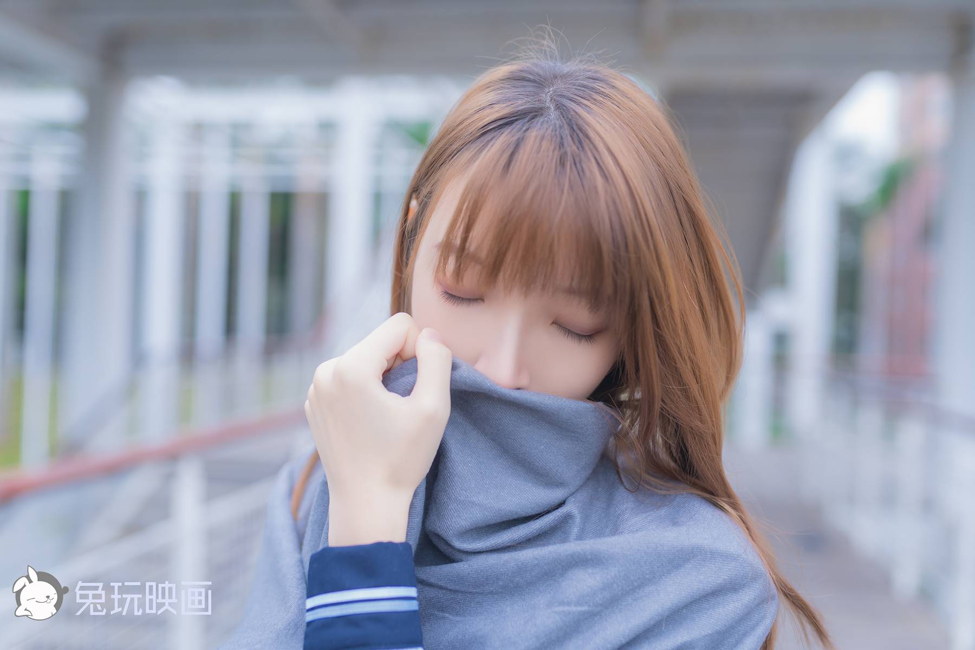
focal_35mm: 35
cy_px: 325
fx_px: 948
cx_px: 488
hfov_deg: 54.4
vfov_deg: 37.9
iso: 100
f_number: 2
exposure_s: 1/320
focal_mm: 35
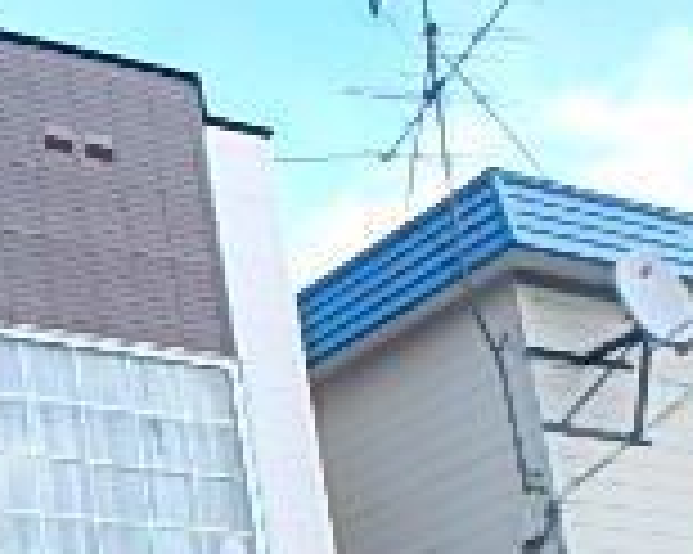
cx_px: -248
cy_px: 676
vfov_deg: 17.2
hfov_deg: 20.3
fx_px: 1742
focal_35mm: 85
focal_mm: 3.7
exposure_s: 1/320
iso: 125
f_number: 3.5
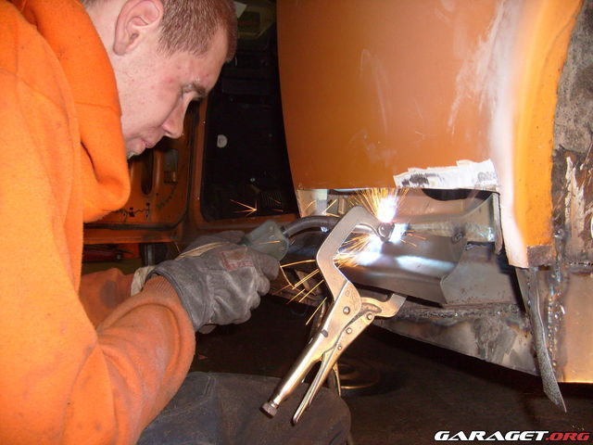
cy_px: 222
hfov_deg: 52.6
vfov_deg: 40.7
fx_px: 600
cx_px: 296
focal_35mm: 35
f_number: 2.8
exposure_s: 1/45
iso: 100
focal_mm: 5.8
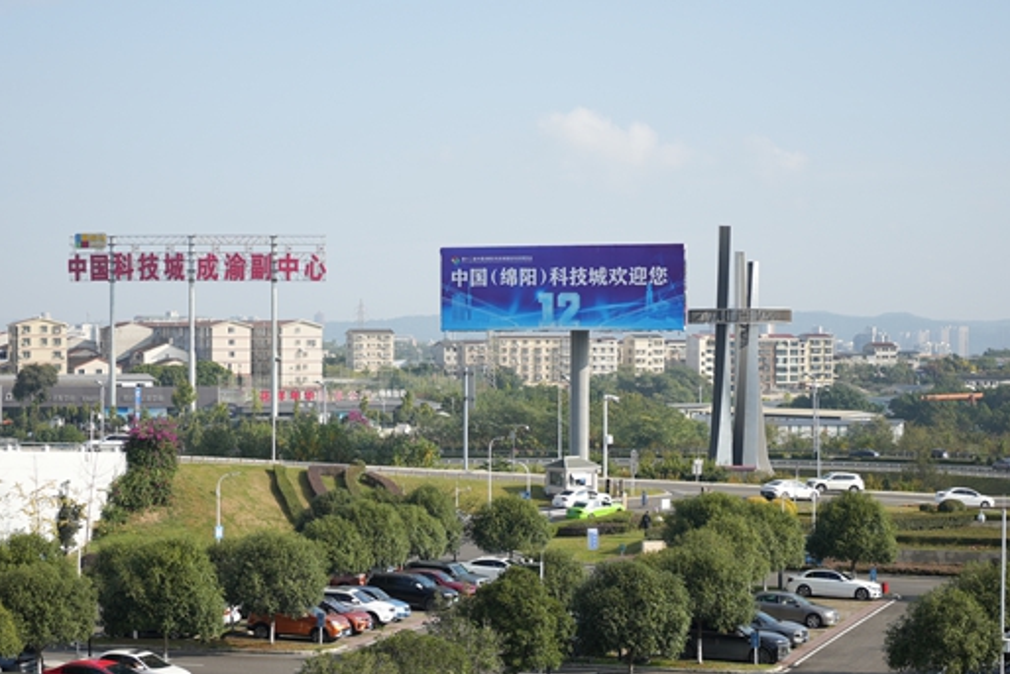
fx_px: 1964
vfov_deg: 19.5
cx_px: 440
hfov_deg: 28.8
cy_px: 373
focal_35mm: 70
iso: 125
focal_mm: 40
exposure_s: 1/2000
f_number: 2.5
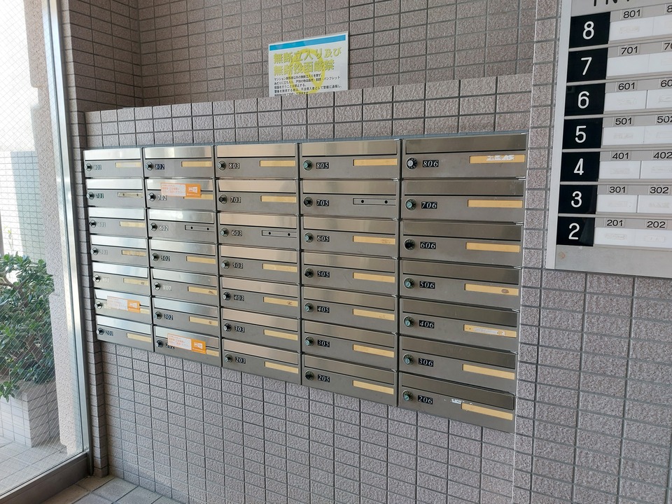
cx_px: 336
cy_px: 252
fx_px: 466
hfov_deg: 71.6
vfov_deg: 56.8
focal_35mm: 24
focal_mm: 5.23
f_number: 1.8
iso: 64
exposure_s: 1/60
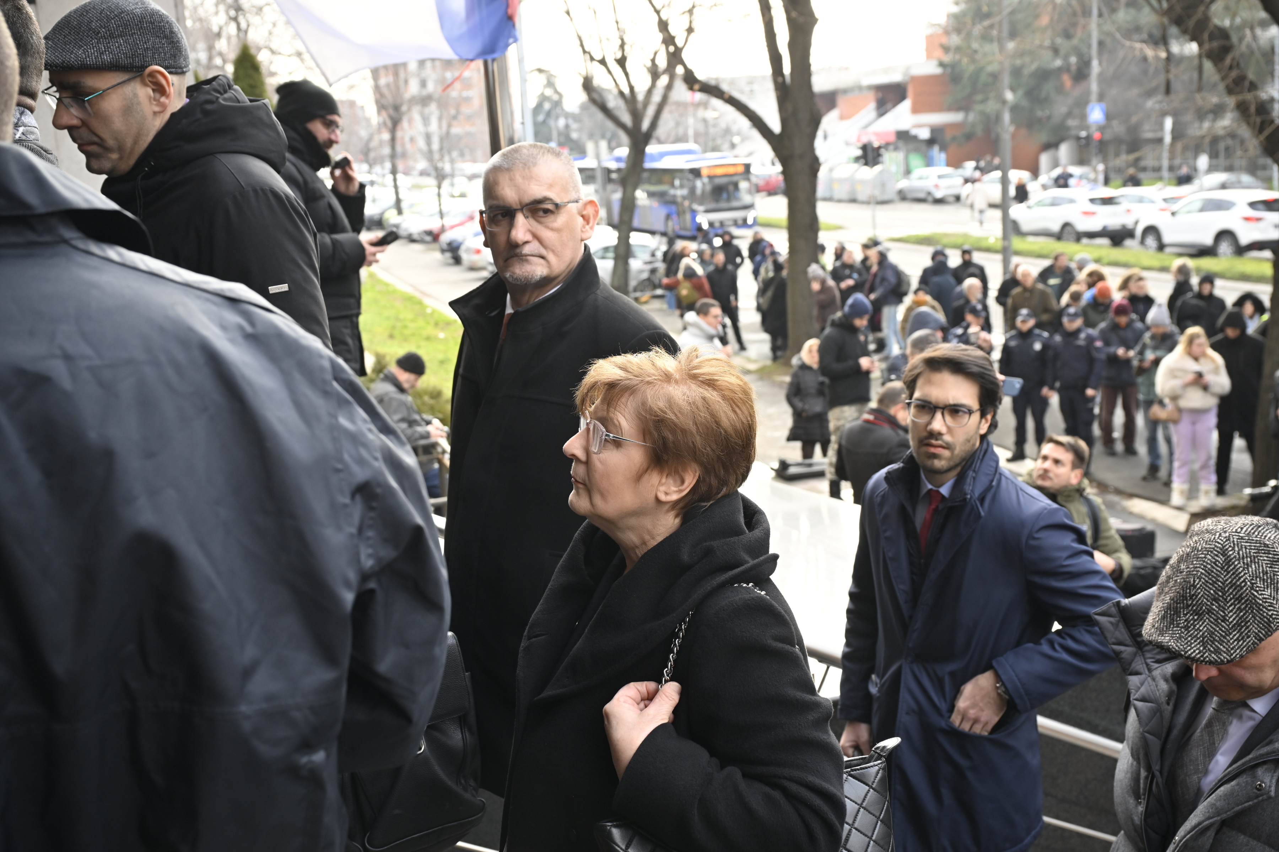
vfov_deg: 35.1
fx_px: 1350
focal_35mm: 38
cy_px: 426
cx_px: 640
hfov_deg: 50.7
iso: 400
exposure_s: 1/200
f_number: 5
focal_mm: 38
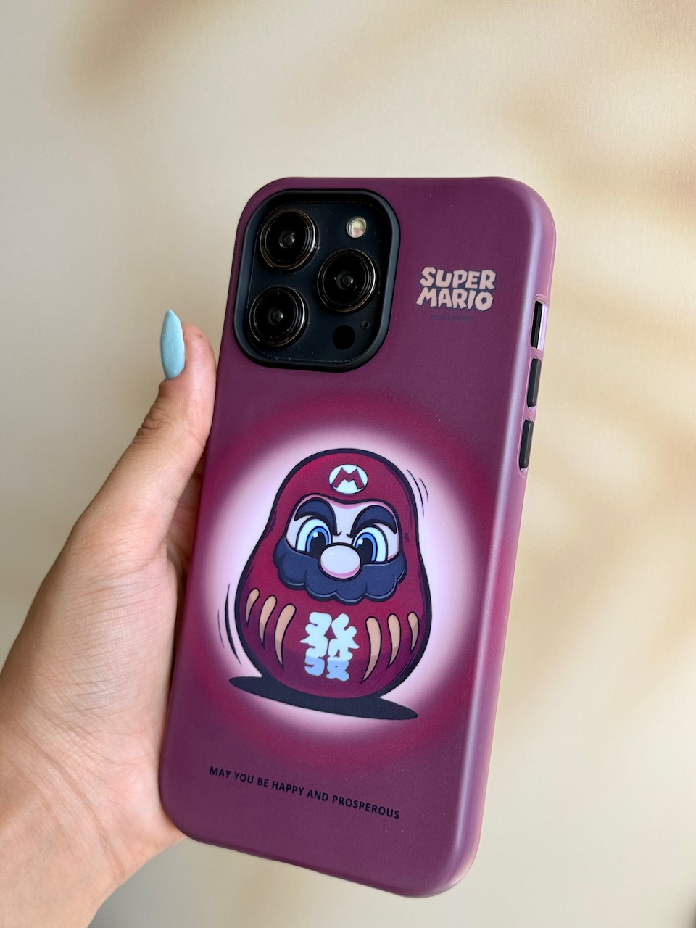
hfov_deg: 30.3
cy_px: 464
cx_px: 348
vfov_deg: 39.7
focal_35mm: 48
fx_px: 1287
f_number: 1.78
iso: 64
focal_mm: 6.76
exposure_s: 1/484
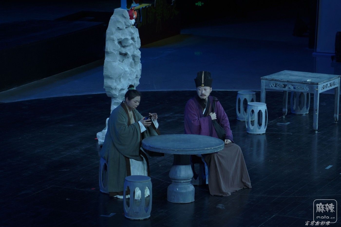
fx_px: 994
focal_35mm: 105
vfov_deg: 13.0
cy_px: 114
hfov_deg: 19.5
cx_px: 170
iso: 1250
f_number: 4
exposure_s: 1/800
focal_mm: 105
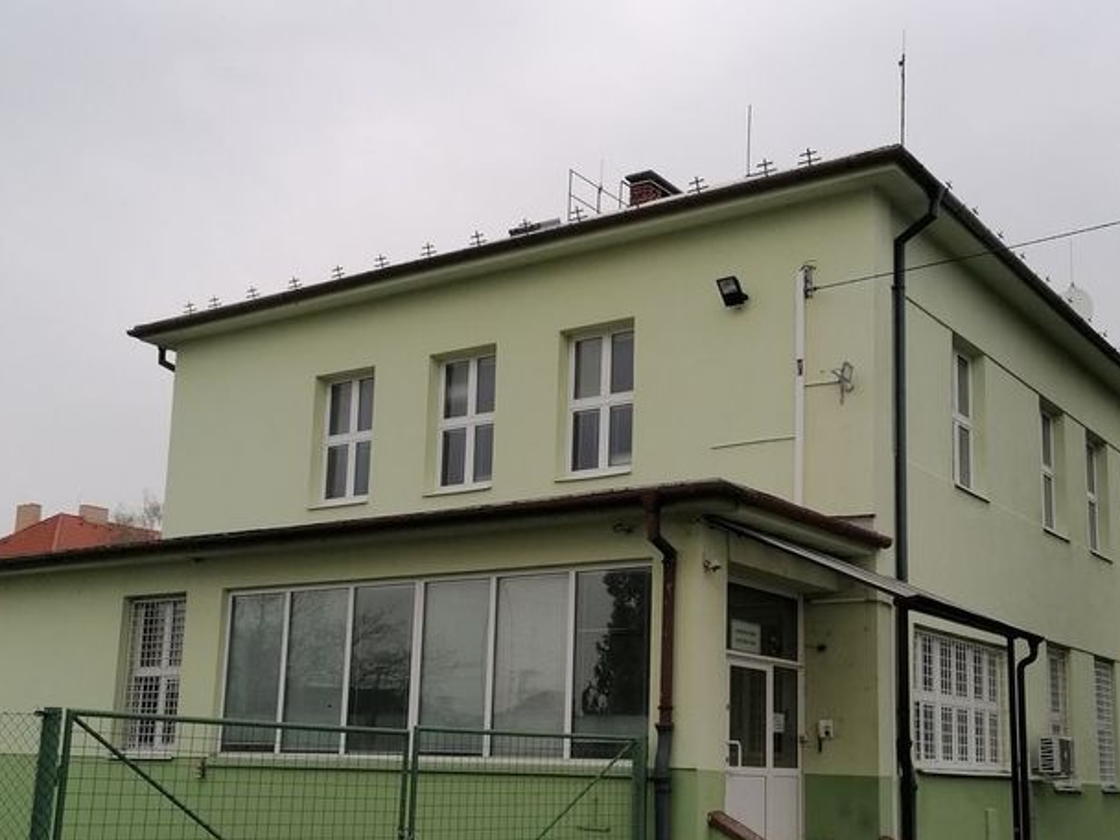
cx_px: 606
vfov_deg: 32.0
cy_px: 520
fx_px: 1456
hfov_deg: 42.0
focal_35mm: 45
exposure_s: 1/387
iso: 50
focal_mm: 4.75
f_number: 1.8
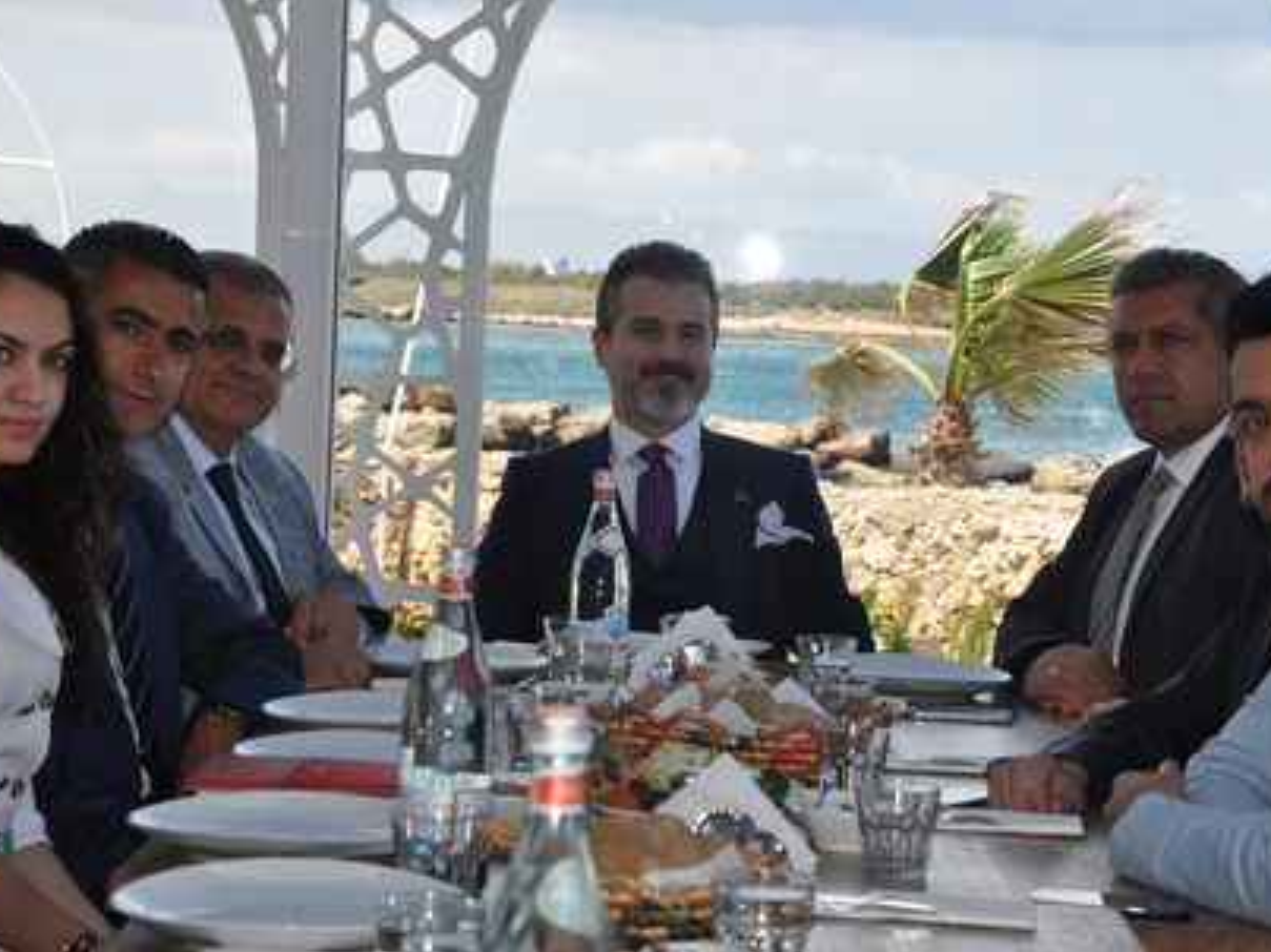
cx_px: 678
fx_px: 3744
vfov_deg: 14.5
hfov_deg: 19.3
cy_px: 478
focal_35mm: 102
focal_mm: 62
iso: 200
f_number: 9
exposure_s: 1/200
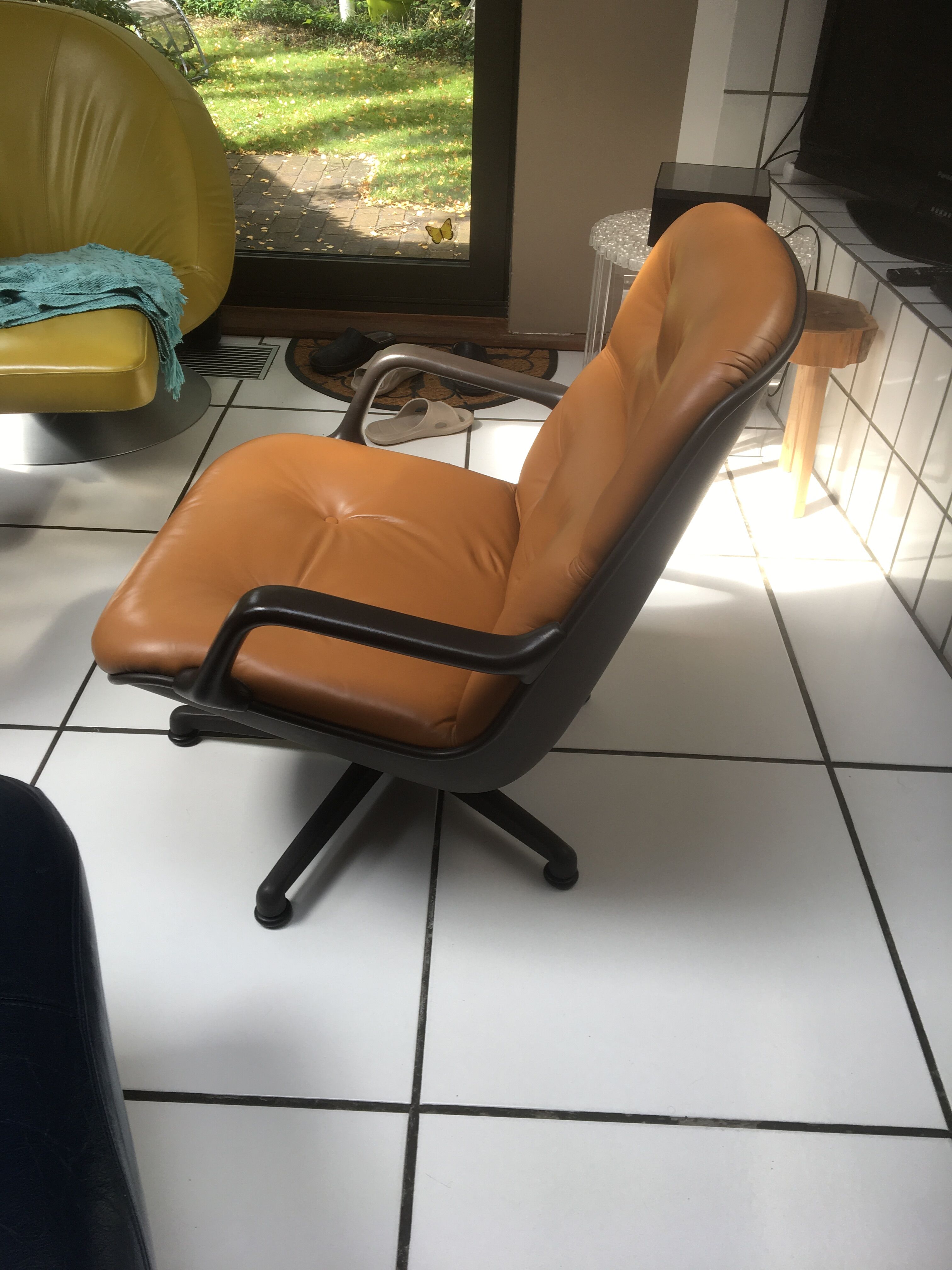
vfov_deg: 61.7
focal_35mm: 29
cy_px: 635
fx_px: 1063
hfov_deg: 48.2
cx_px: 476
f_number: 2.2
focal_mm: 4.15
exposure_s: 1/129
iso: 25
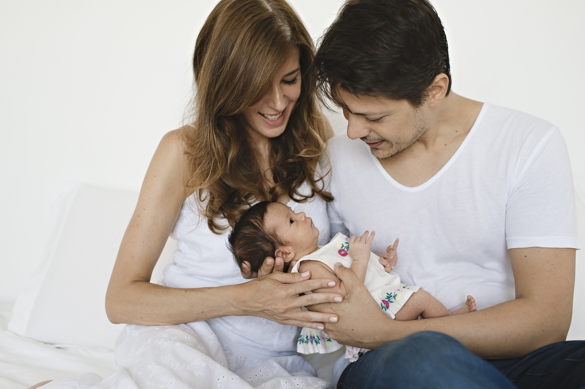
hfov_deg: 54.5
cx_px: 292
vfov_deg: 37.8
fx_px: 568
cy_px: 194
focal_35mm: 35
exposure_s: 1/200
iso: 400
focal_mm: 35
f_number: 2.8
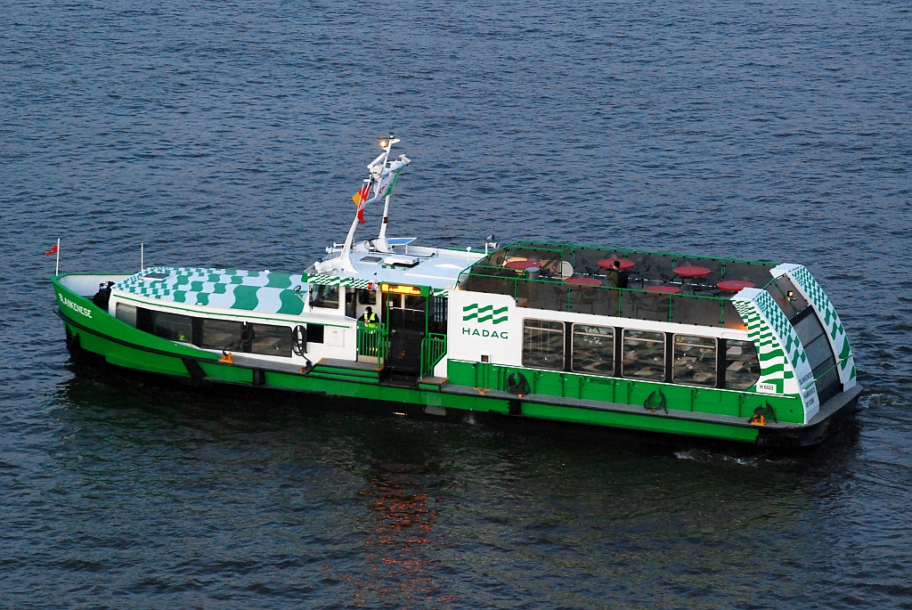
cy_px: 305
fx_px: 3043
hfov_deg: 17.0
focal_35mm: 120
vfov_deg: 11.4
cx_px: 456
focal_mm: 80
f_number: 5.6
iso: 1000
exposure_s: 1/40
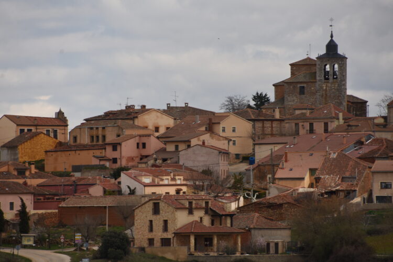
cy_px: 131
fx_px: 4912
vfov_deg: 3.1
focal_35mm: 450
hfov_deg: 4.6
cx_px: 196
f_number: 9
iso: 100
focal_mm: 300
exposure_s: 1/320
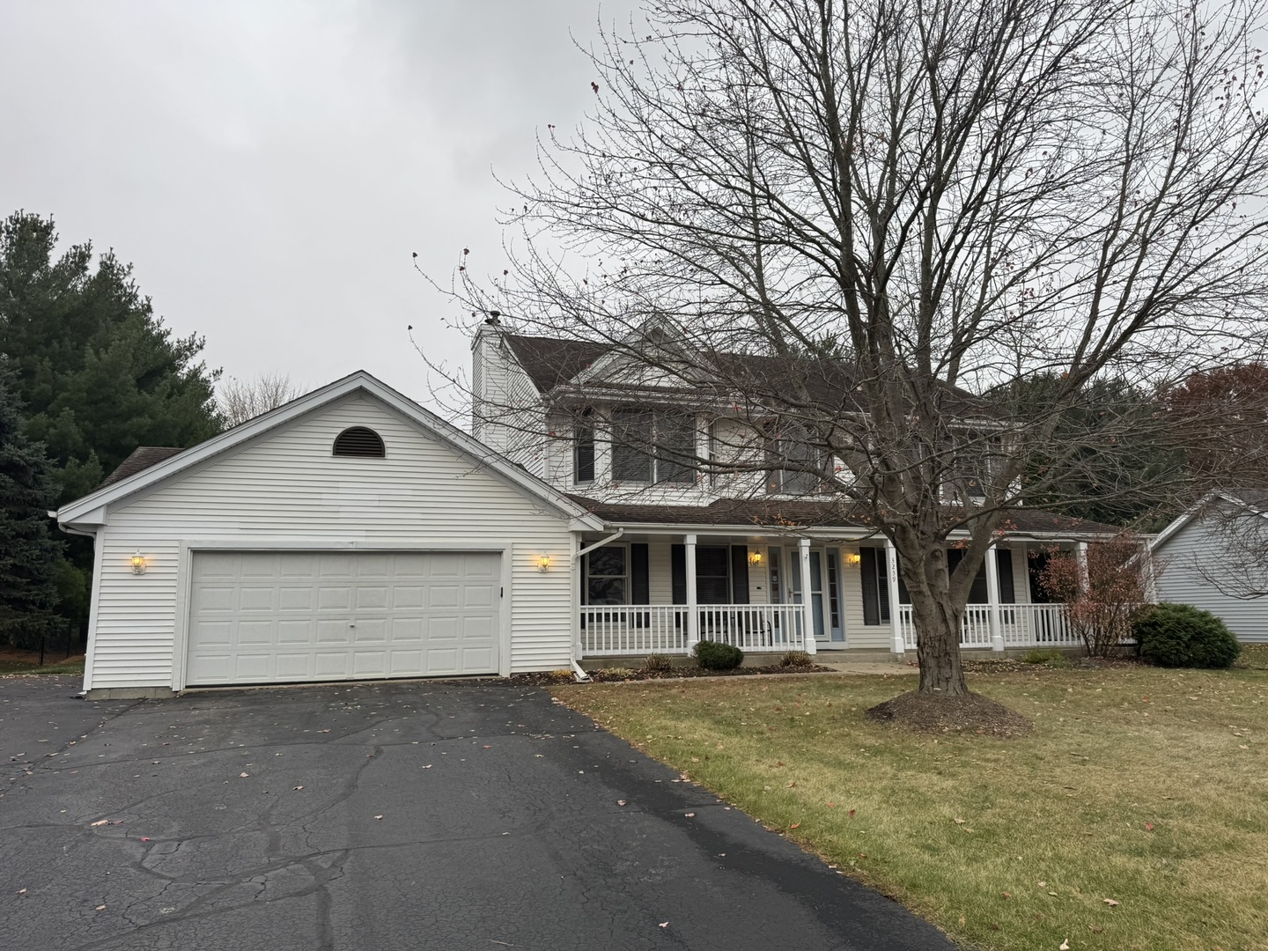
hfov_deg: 71.6
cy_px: 476
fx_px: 879
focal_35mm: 24
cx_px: 634
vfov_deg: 56.8
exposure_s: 1/627
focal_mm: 6.76
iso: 80
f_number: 1.78
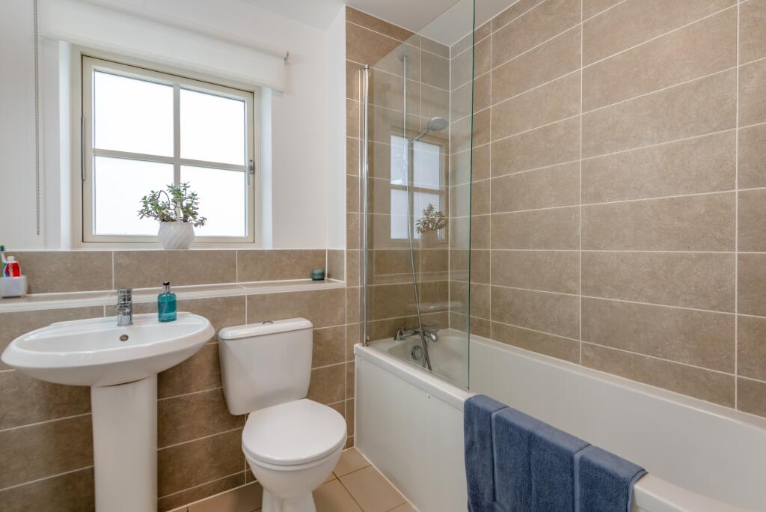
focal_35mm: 16
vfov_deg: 73.8
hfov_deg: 96.7
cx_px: 383
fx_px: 341
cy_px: 256
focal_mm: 16
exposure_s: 1/25
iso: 250
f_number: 7.1
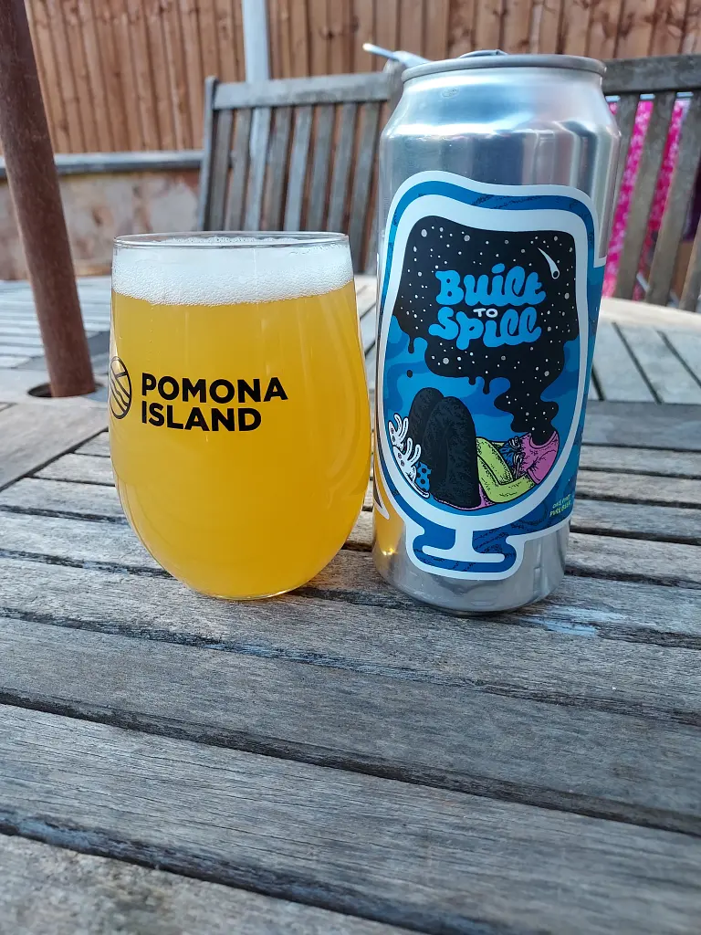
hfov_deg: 56.8
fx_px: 648
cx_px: 350
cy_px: 468
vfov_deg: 71.6
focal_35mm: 24
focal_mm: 4.6
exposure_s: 1/100
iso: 64
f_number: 1.8
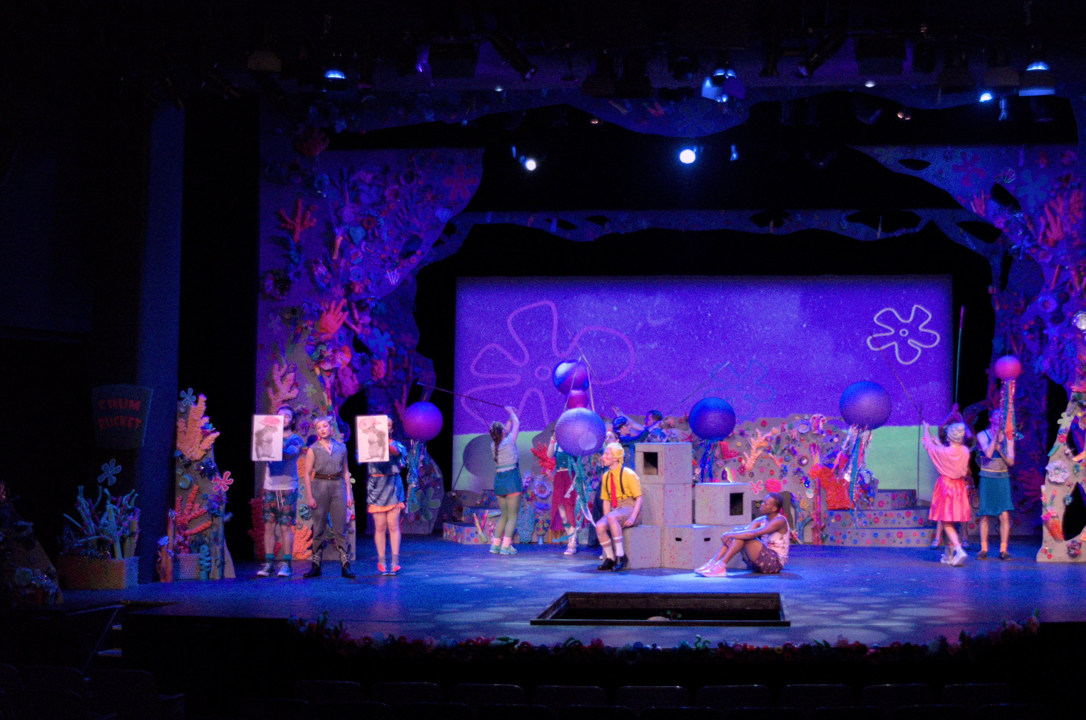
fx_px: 1476
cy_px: 328
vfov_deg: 27.4
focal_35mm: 49
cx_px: 673
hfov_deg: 40.2
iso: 3200
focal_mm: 26
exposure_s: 1/80
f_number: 4
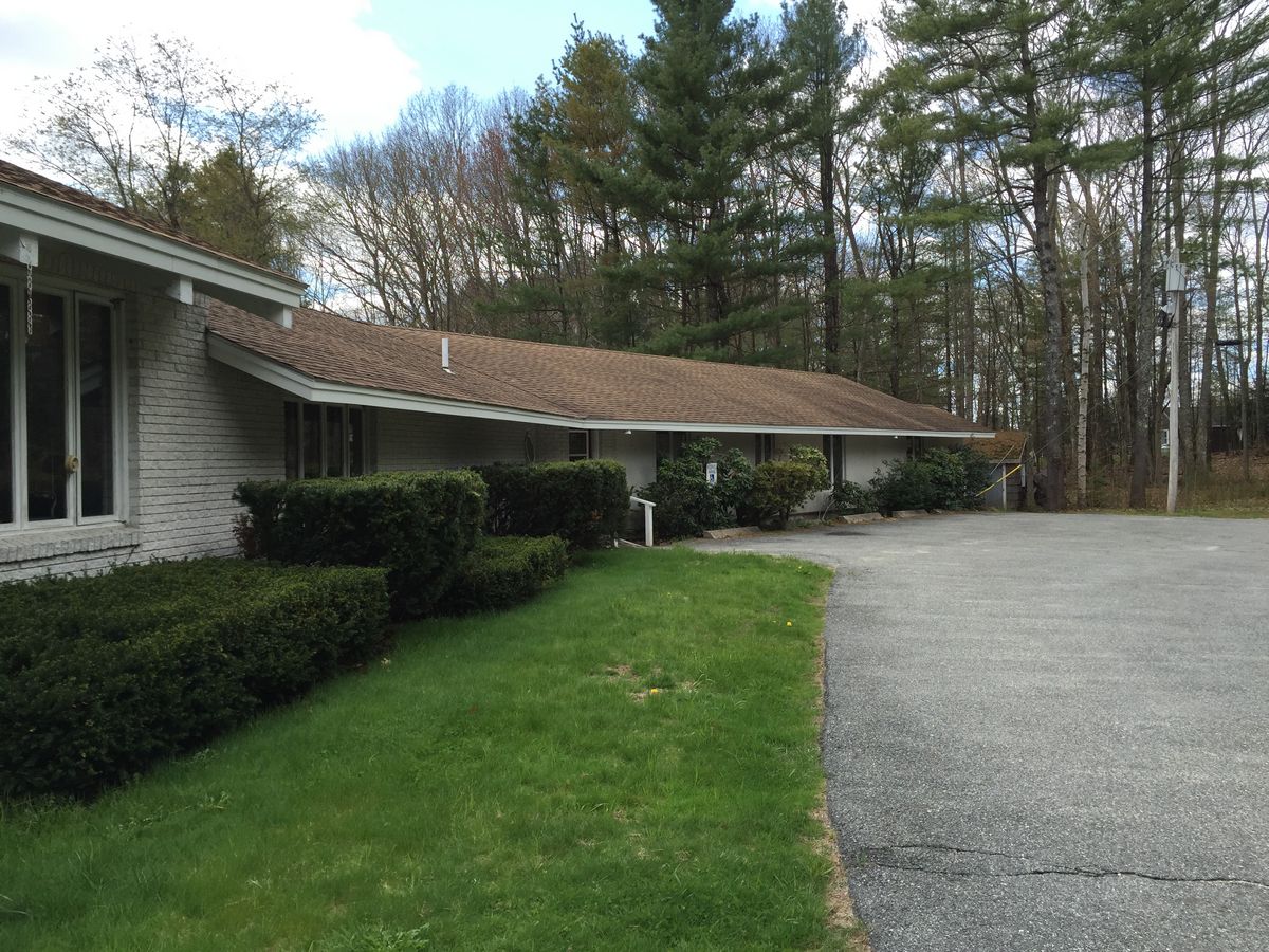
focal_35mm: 29
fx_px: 1063
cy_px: 476
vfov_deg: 48.2
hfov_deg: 61.7
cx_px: 634
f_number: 2.2
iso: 32
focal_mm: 4.15
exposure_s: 1/824
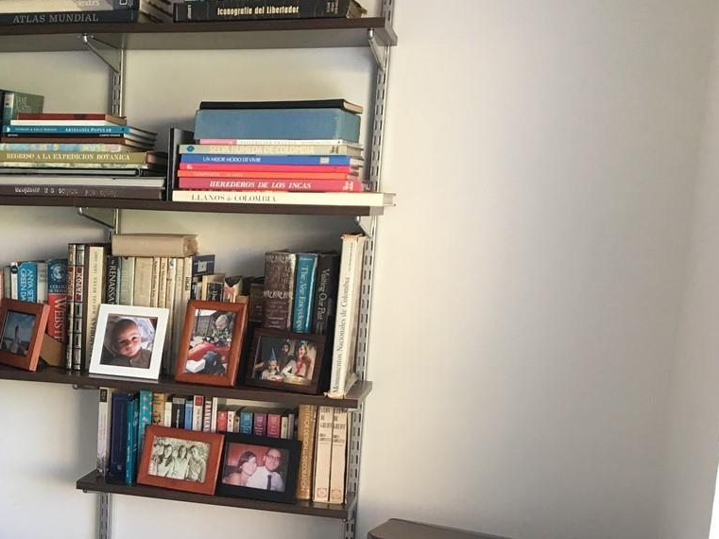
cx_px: 21
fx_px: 1266
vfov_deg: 23.6
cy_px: 449
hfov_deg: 29.8
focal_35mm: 61
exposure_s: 1/33
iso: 32
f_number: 2.2
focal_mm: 4.15
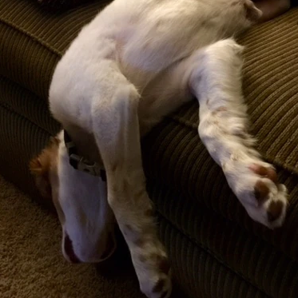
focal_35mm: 44
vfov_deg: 37.8
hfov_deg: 38.3
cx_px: 159
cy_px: 94
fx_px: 429
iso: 160
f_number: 2.2
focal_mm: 4.15
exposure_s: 1/4
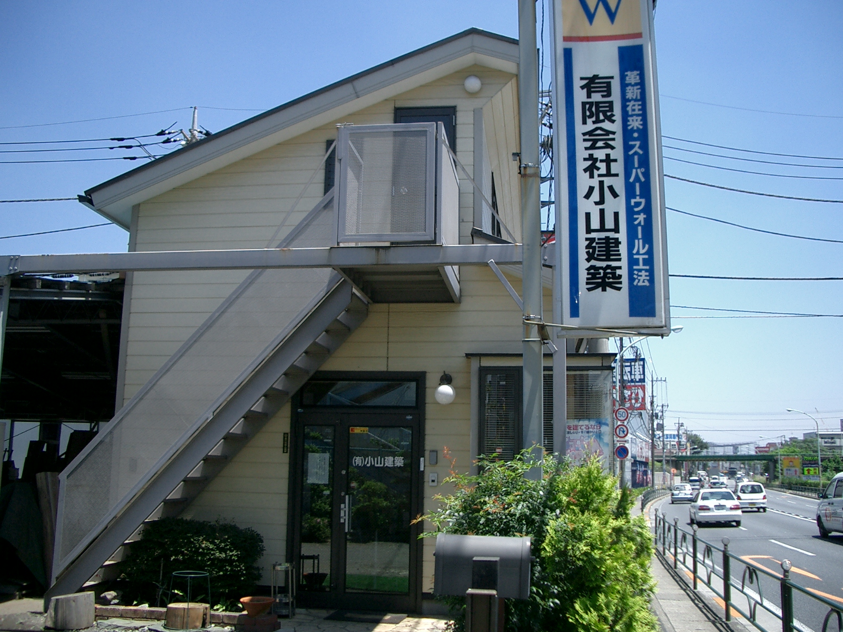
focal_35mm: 35
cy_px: 316
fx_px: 852
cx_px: 422
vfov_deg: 40.7
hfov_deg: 52.6
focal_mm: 5.8
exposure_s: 1/640
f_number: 2.6
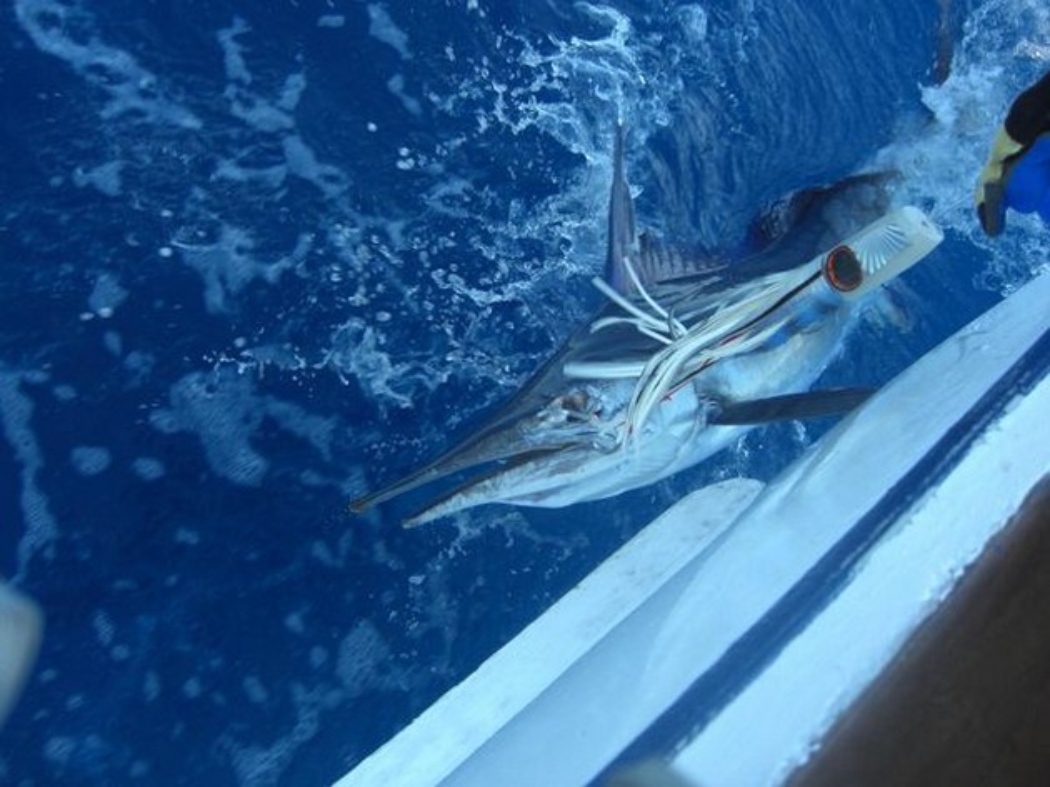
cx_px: 525
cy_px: 394
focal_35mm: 38
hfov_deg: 49.0
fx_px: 1152
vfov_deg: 37.7
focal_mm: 7.9
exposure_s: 1/250
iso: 80
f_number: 2.8
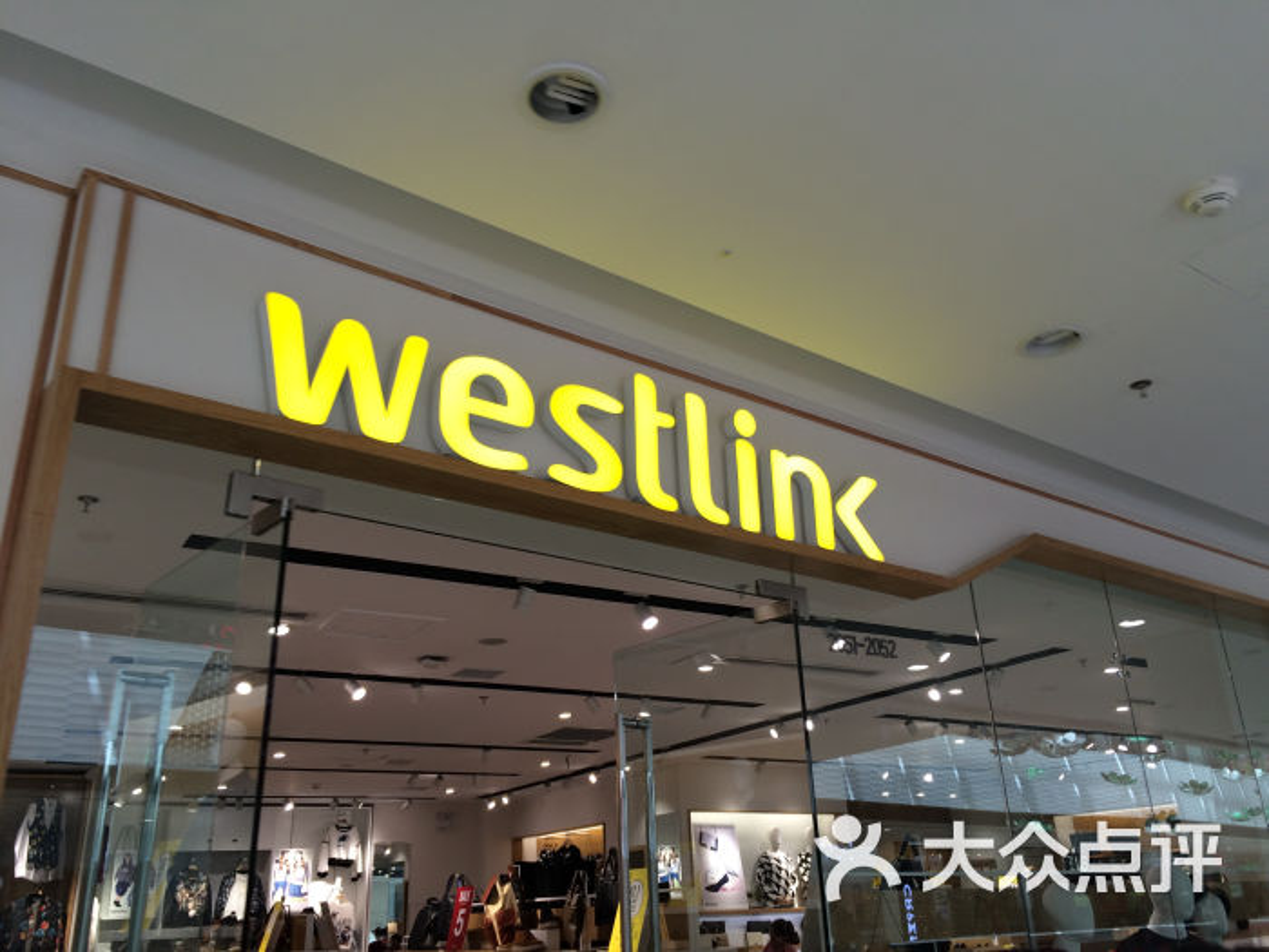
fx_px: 1063
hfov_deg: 61.7
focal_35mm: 29
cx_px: 634
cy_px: 476
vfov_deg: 48.2
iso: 32
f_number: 2.2
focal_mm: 4.15
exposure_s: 1/60
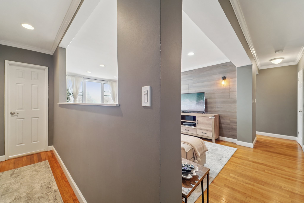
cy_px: 102
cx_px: 152
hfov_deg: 104.3
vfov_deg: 81.2
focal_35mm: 14
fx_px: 118
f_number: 8
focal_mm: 14
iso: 400
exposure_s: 1/2.5
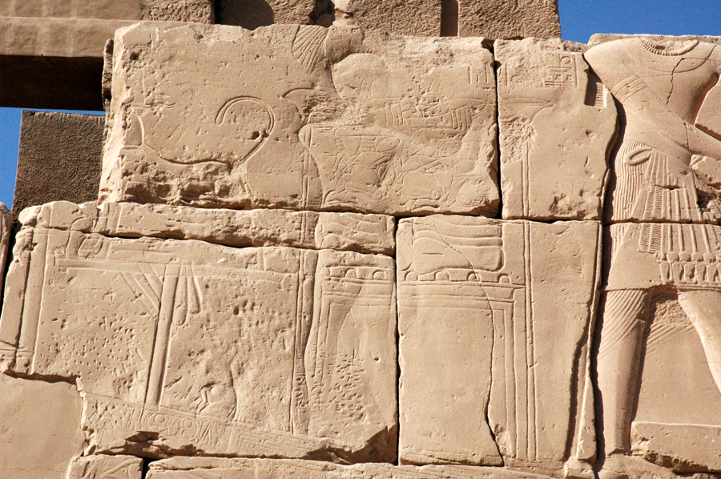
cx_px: 360
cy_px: 240
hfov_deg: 22.6
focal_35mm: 90
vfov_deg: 15.2
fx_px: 1801
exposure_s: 1/1000
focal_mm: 60
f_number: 16
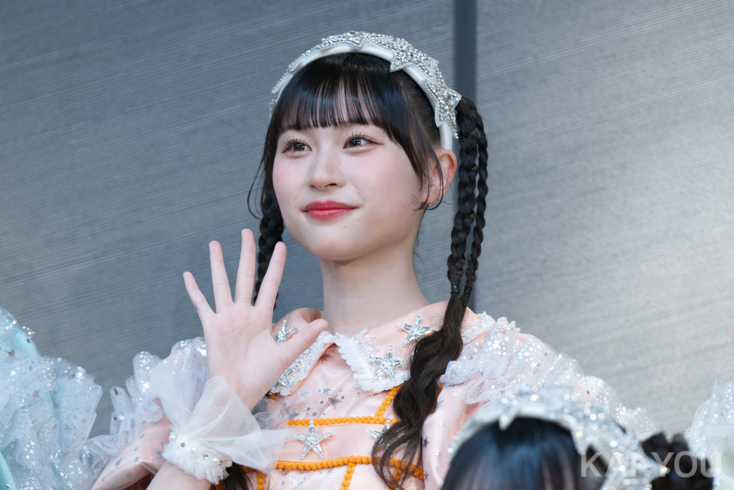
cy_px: 245
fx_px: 3509
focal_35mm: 172
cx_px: 367
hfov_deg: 11.9
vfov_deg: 8.0
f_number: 4
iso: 1600
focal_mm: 172
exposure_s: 1/250
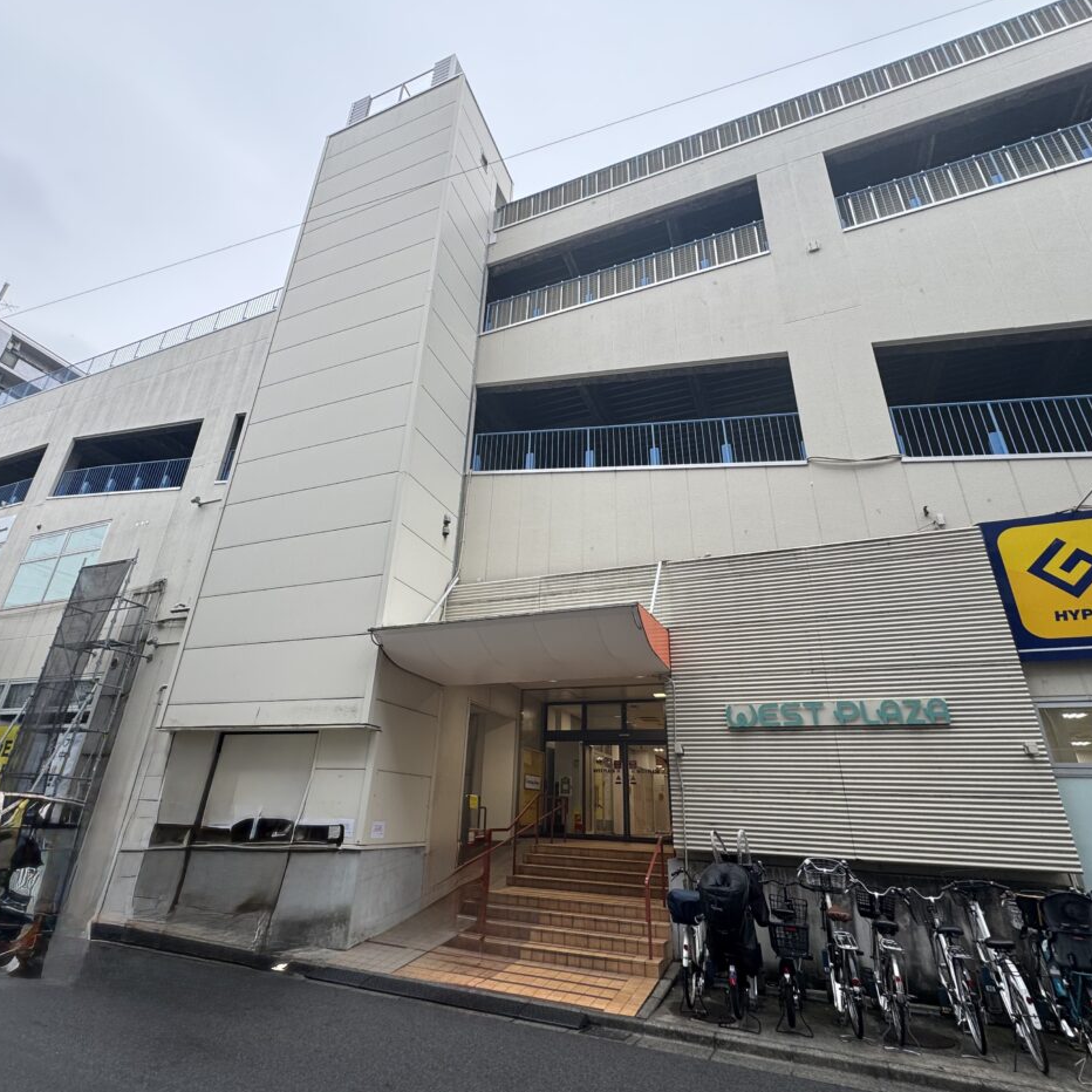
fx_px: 607
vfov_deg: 84.0
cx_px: 533
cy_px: 547
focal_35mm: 17
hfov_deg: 84.0
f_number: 2.2
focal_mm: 2.22
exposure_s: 1/145
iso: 40
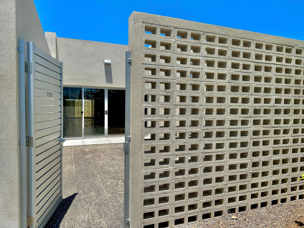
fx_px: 211
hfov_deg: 71.6
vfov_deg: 56.8
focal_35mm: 24
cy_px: 114
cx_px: 152
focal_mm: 6.86
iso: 80
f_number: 1.78
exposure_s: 1/5525
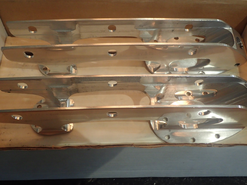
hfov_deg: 49.0
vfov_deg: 37.7
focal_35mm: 38
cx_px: 124
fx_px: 271
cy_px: 92
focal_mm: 6.86
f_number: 2.7
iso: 320
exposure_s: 1/40
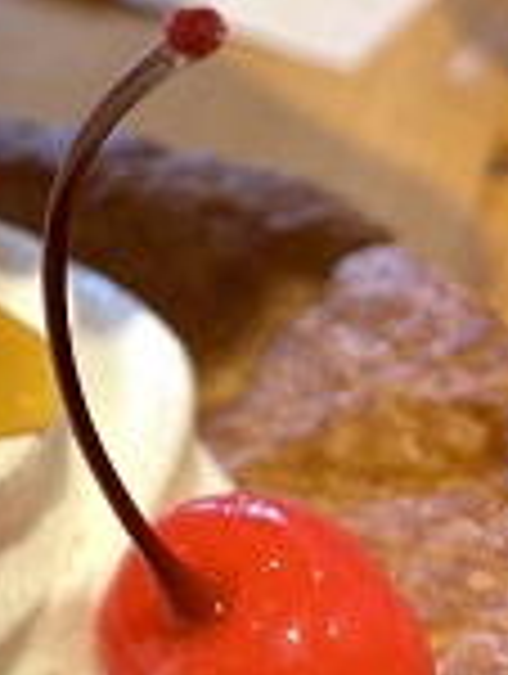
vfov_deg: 20.6
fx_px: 1776
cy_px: -47
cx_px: -265
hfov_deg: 15.0
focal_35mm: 91
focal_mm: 4.2
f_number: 1.6
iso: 125
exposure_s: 1/90
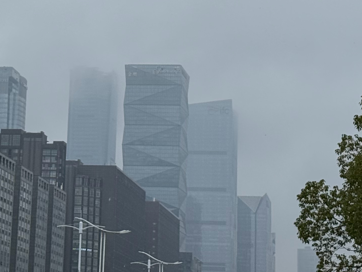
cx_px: 81
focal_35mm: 134
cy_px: -40
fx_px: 1401
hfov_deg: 14.6
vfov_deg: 10.9
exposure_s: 1/2273
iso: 64
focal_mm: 6.76
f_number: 1.78
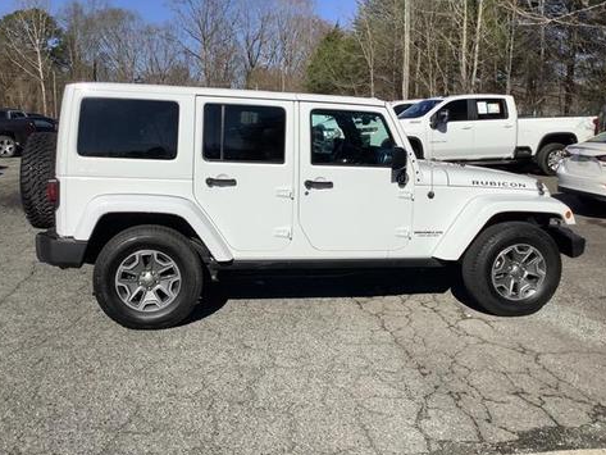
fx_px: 578
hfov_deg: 55.3
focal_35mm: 33
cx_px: 287
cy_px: 220
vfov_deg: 43.0
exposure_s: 1/3135
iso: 25
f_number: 2.4
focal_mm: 3.3
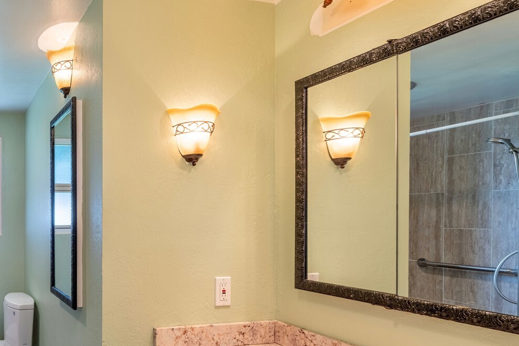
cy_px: 261
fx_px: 346
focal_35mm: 24
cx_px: 97
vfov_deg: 50.8
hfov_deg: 66.3
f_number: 8
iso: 320
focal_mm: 14
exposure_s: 1/50
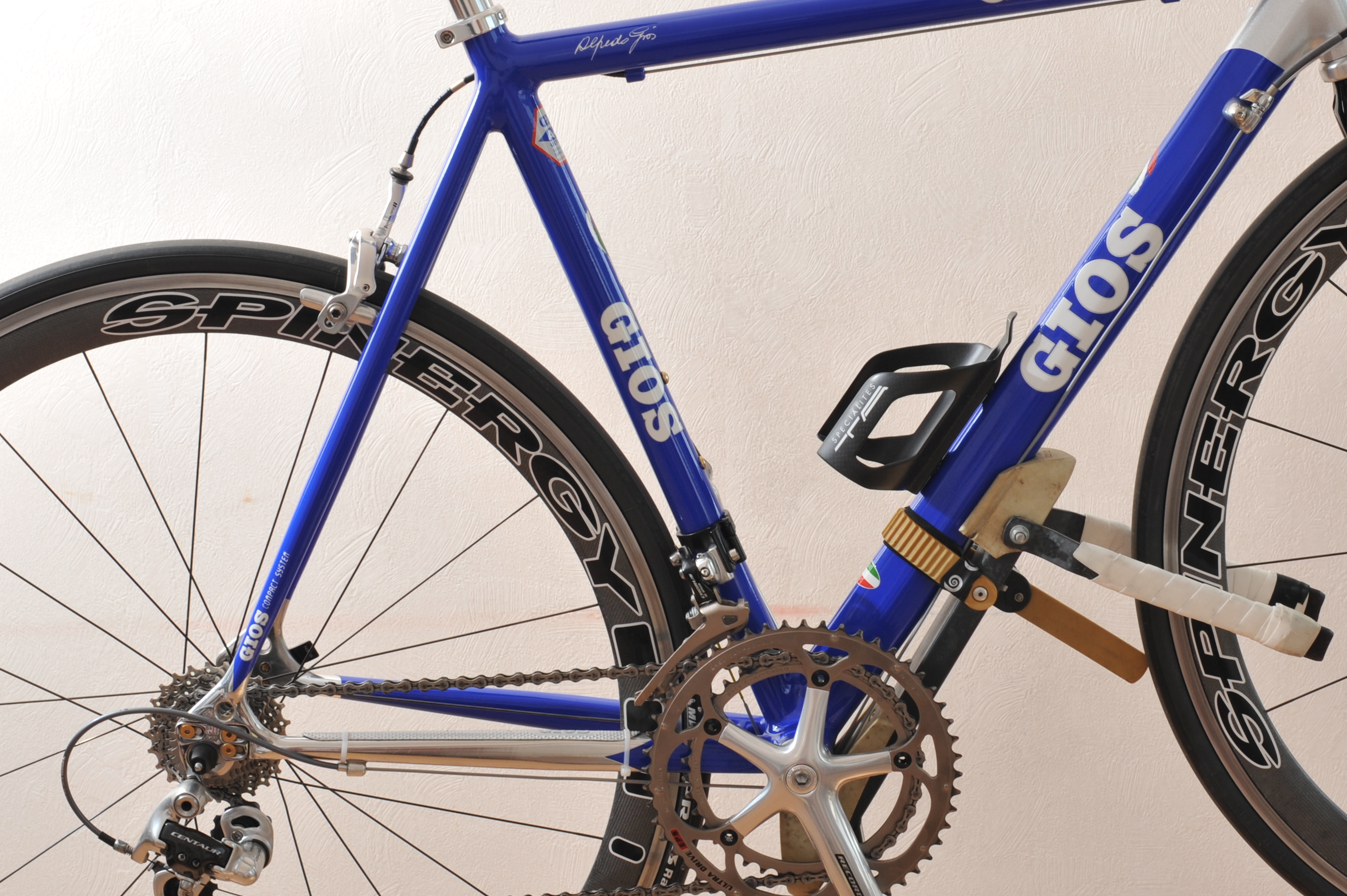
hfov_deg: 25.7
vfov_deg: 17.2
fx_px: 2954
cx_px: 723
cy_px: 281
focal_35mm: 79
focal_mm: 50
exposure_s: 1/125
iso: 400
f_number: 13
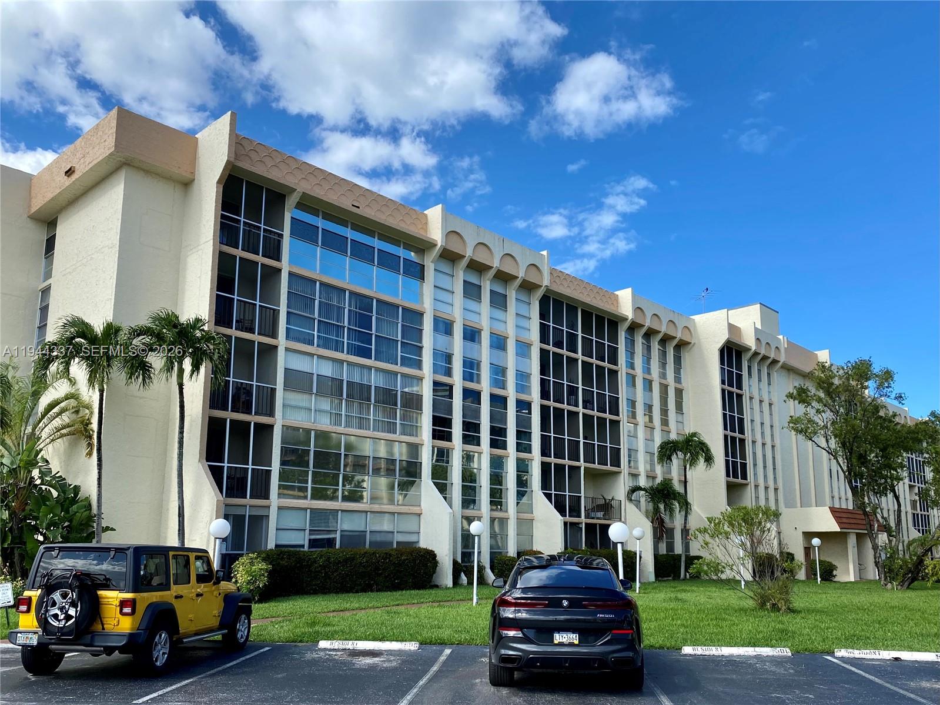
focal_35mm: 26
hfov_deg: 67.3
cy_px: 352
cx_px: 470
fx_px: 706
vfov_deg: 53.1
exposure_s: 1/1653
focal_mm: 4.25
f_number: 1.8
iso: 32
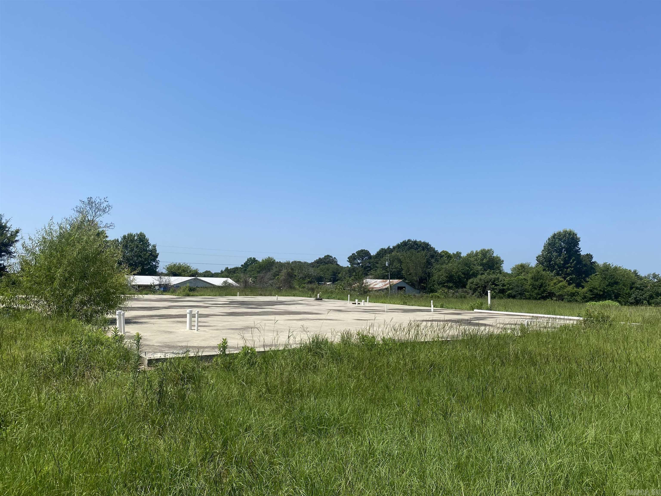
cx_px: 330
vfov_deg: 53.1
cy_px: 248
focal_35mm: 26
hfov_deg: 67.3
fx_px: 496
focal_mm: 4.25
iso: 32
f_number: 1.8
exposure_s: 1/3300
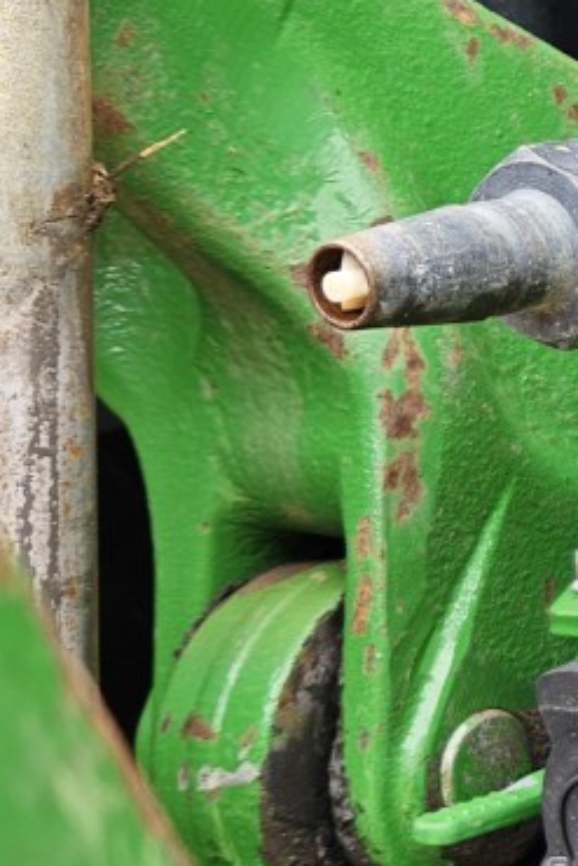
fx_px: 2237
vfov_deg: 21.9
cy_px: 433
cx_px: 1409
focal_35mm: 93
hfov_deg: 11.8
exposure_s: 1/180
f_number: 1.8
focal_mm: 5.4
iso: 25
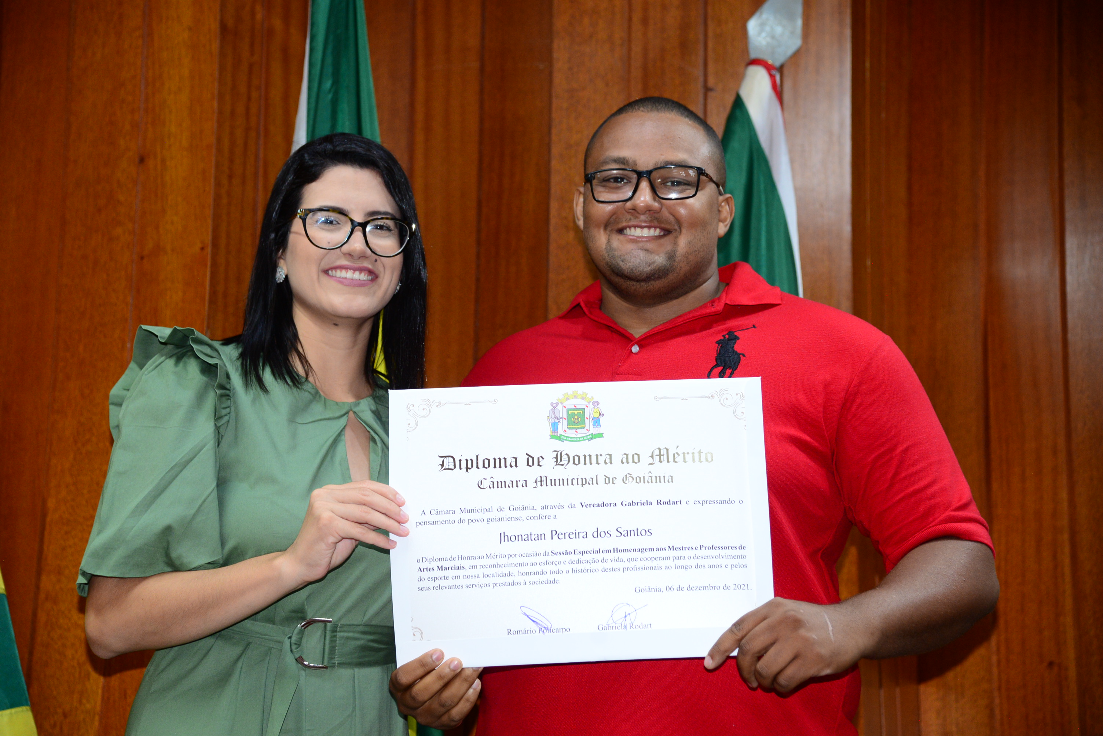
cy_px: 368
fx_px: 2299
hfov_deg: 27.0
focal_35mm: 75
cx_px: 552
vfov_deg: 18.2
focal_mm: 75
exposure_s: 1/60
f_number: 4
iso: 1600
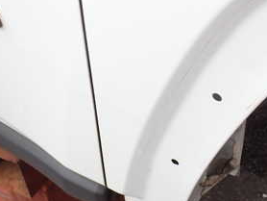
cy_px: 98
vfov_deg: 21.3
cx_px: 275
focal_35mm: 69
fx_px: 533
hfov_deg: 26.5
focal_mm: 5.79
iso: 100
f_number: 3.2
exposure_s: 1/400
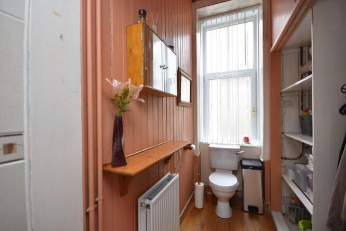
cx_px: 173
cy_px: 116
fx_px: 144
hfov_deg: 100.4
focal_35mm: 15
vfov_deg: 77.4
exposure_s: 1/60
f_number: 4
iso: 450
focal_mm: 10
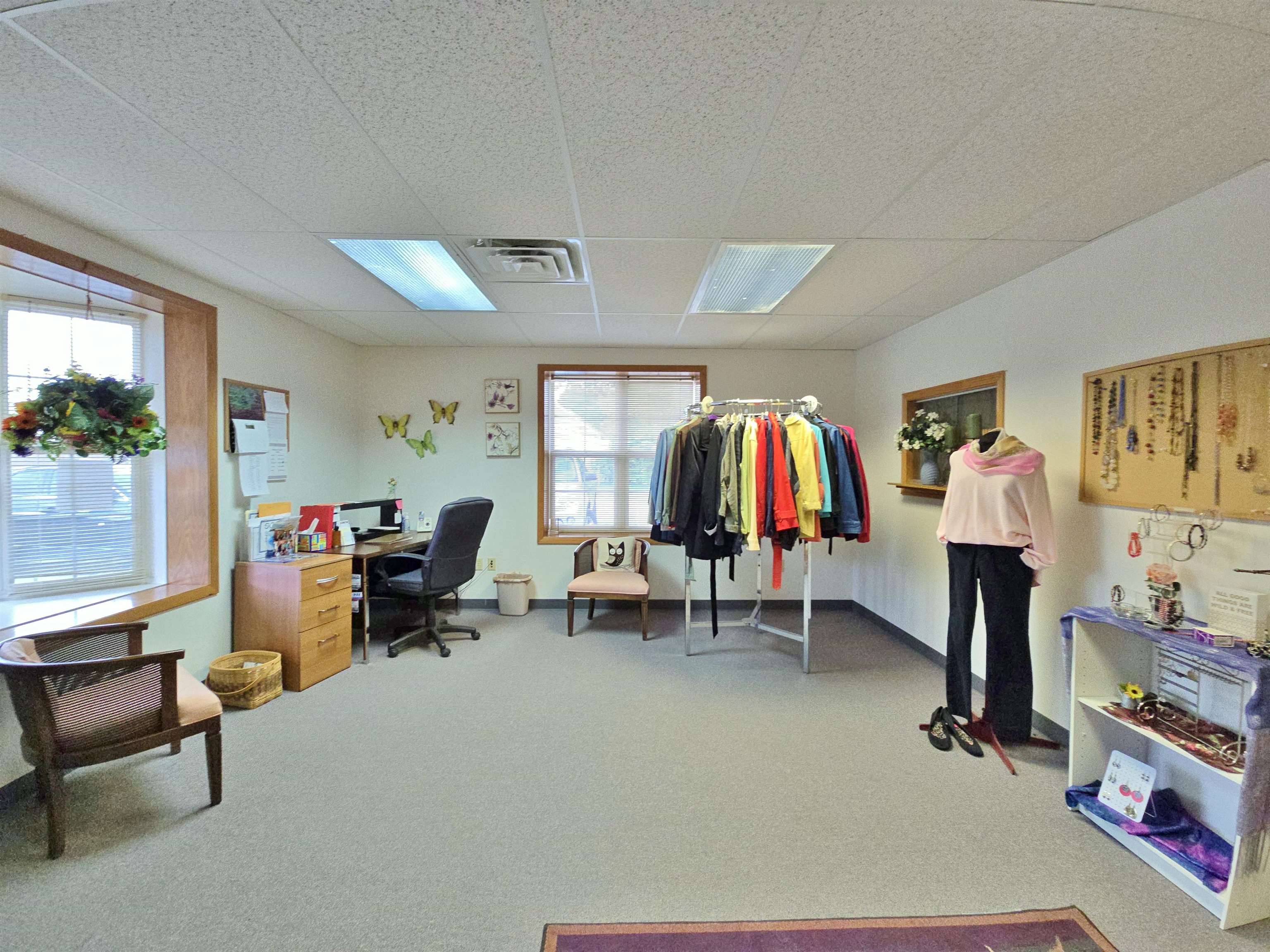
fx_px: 477
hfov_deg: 106.2
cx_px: 635
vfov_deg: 89.9
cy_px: 476
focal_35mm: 13
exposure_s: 1/60
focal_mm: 2.2
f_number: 2.2
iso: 125
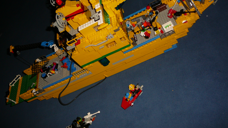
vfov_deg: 30.2
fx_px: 236
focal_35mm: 39
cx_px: 112
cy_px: 41
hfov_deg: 51.6
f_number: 2.8
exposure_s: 1/30
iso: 80
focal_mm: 5.2
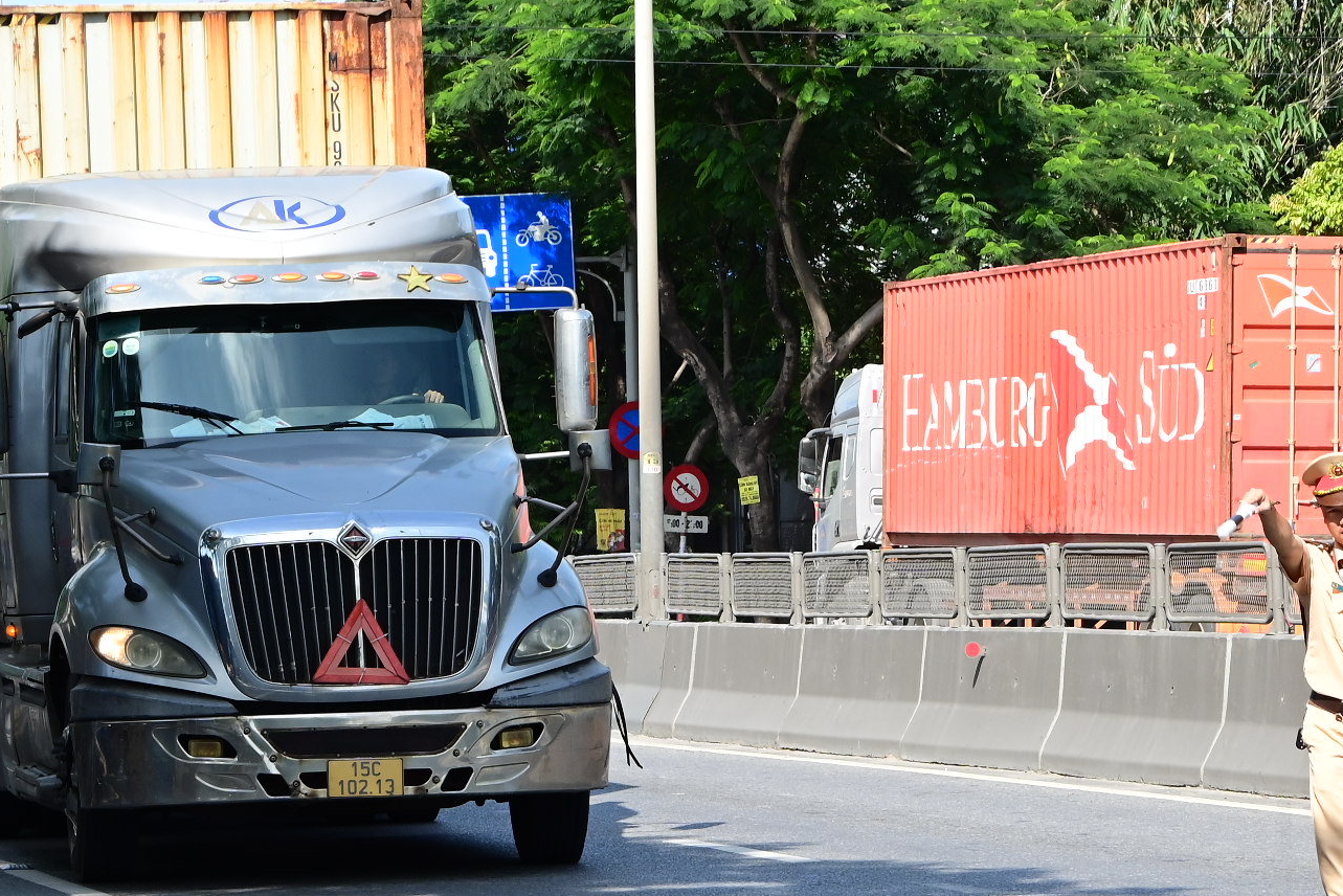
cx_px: 713
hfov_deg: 12.8
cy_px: 515
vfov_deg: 8.5
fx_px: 6007
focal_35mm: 161
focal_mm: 70
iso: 400
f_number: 16
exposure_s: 1/200
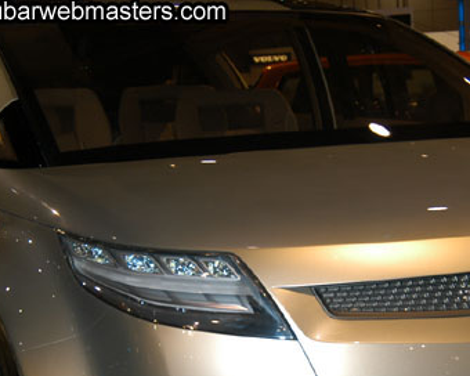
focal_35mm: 84
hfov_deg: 22.6
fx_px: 1168
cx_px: 341
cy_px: 288
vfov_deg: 18.2
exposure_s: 1/60
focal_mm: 30
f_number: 5
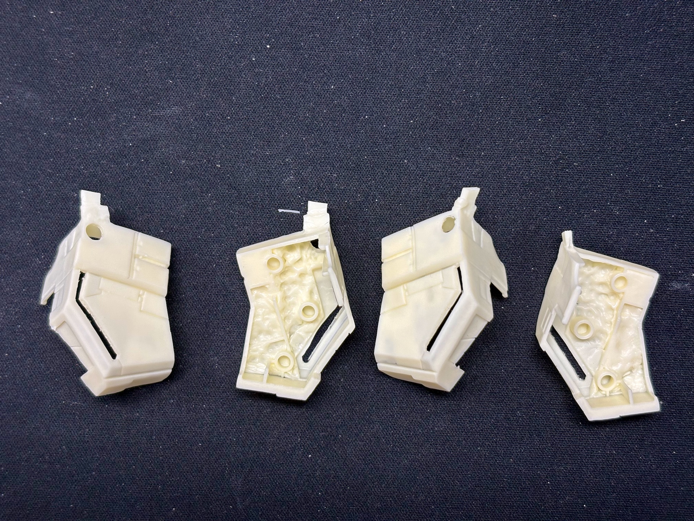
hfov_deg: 36.8
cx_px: 347
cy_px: 260
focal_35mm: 52
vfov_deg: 28.0
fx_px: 1043
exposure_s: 1/60
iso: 32
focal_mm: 5.96
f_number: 1.6
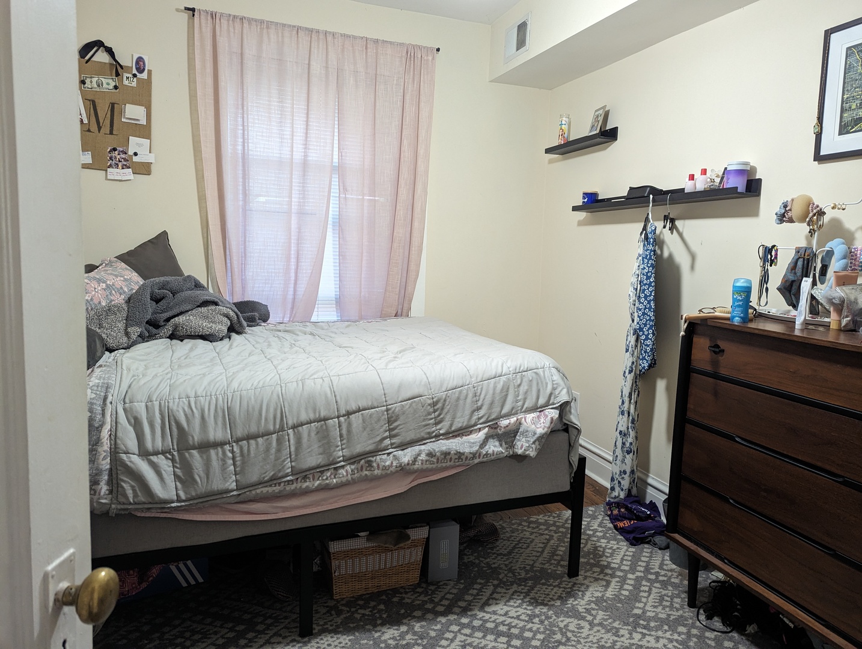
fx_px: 599
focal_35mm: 24
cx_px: 431
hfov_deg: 71.5
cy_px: 324
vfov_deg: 56.9
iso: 372
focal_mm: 6.81
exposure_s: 1/23.8
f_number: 1.85
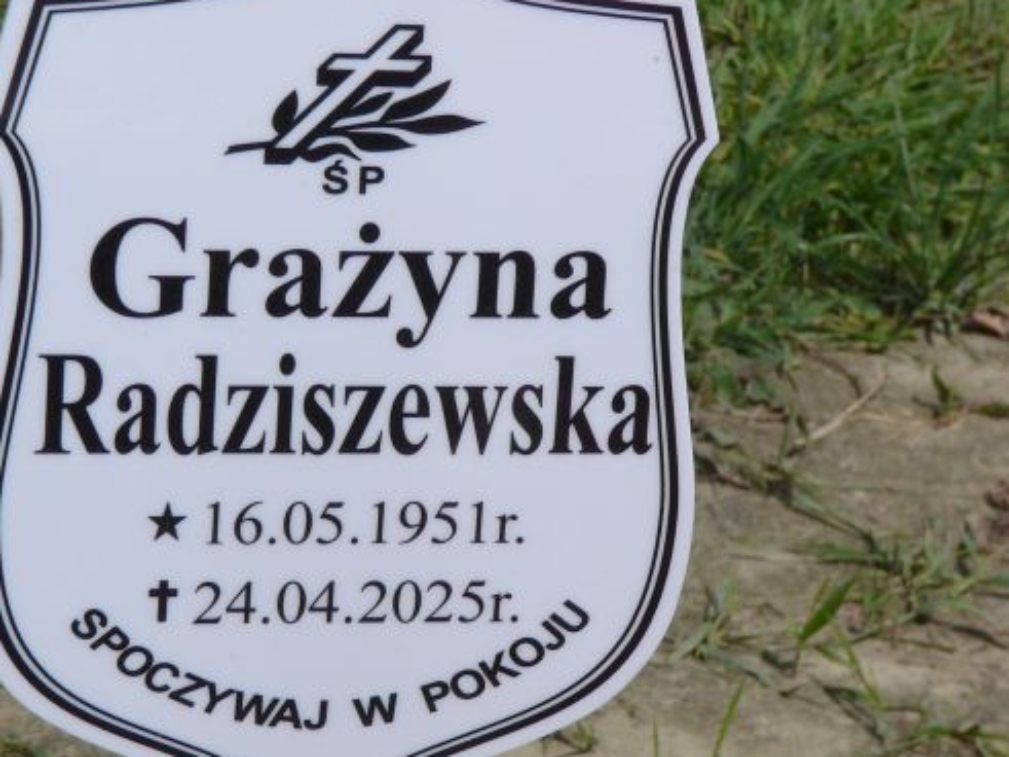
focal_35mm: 219
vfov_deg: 6.8
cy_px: 372
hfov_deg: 9.0
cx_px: 362
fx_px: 6382
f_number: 7.1
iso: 80
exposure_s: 1/500
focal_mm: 25
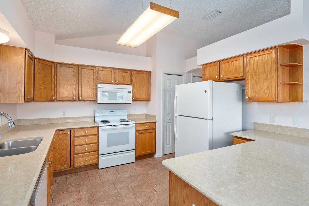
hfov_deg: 86.9
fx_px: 163
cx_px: 155
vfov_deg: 64.6
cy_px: 101
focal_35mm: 19
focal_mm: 18
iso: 125
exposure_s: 1/2.5
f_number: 7.1
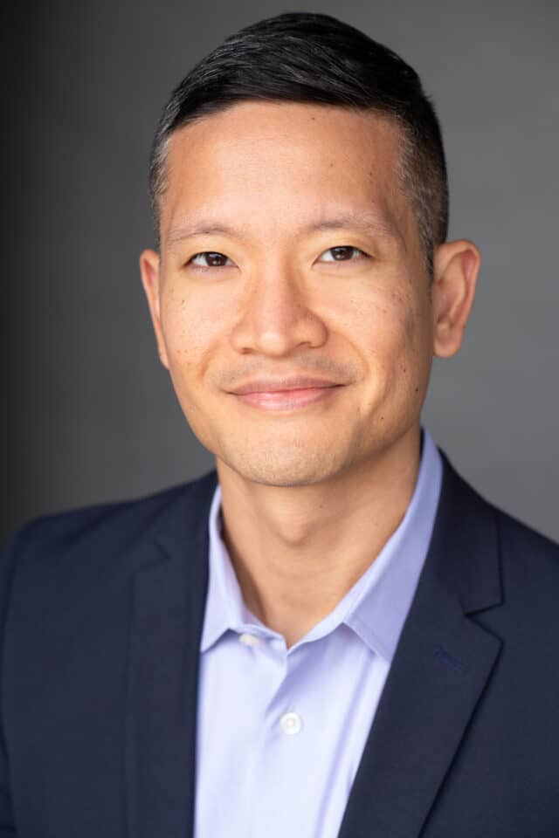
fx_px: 1980
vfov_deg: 23.9
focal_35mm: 85
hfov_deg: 16.1
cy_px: 419
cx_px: 280
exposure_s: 1/200
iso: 320
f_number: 3.5
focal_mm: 85
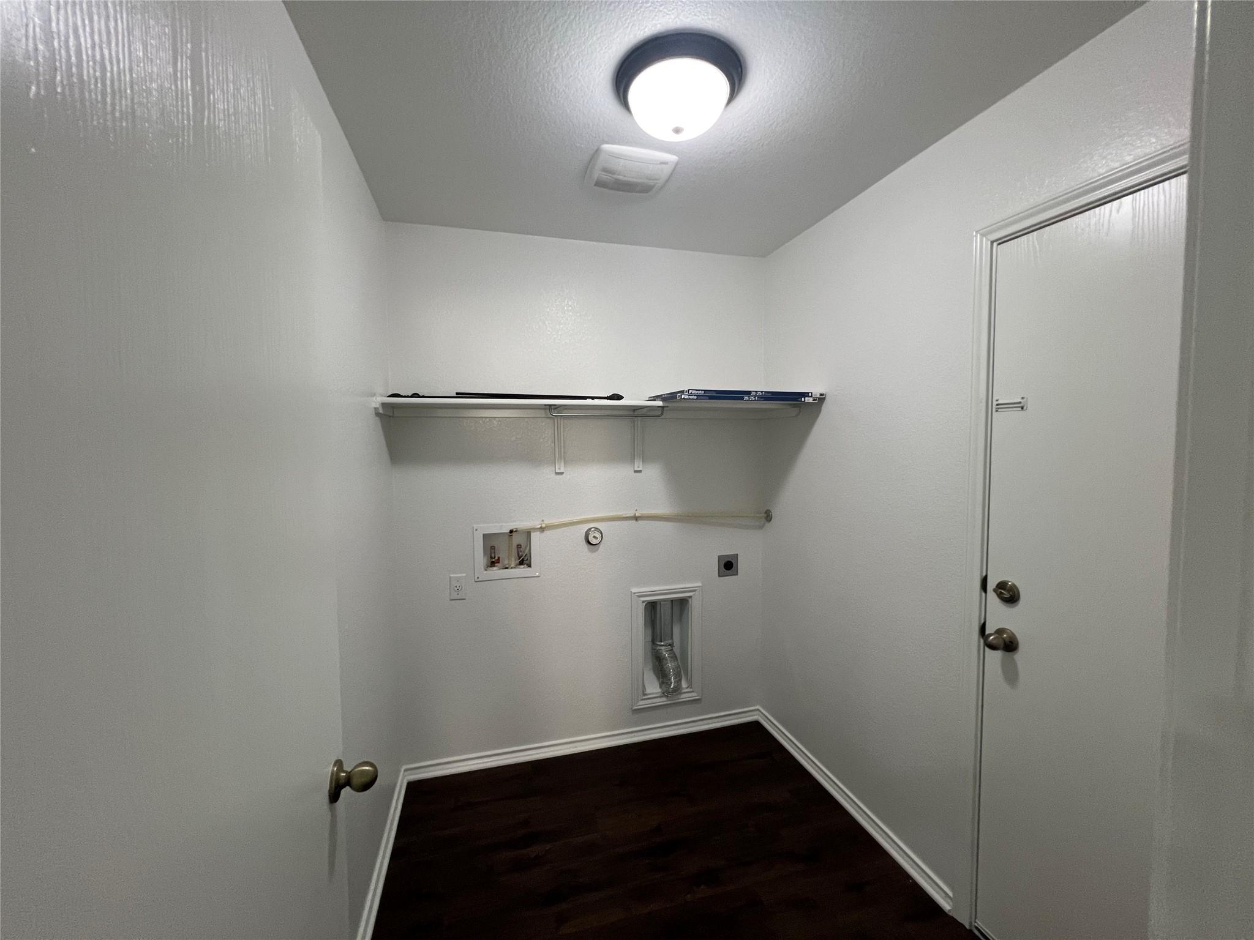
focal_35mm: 13
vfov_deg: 89.9
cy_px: 470
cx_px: 627
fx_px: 471
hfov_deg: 106.2
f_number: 1.8
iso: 200
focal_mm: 1.57
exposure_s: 1/60
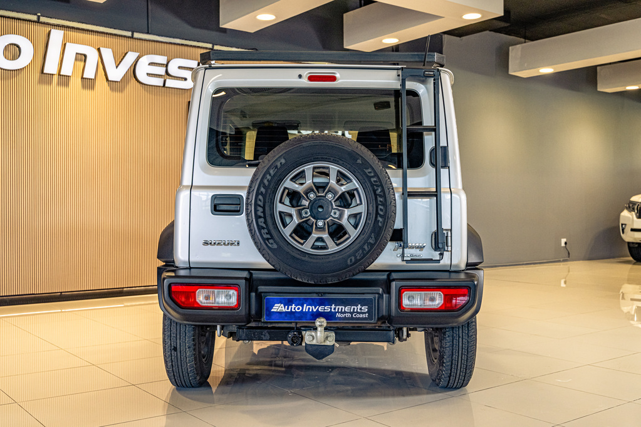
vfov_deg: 34.2
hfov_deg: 49.6
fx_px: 694
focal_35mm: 39
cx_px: 320
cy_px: 214
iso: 1250
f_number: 5.6
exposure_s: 1/200
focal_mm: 39
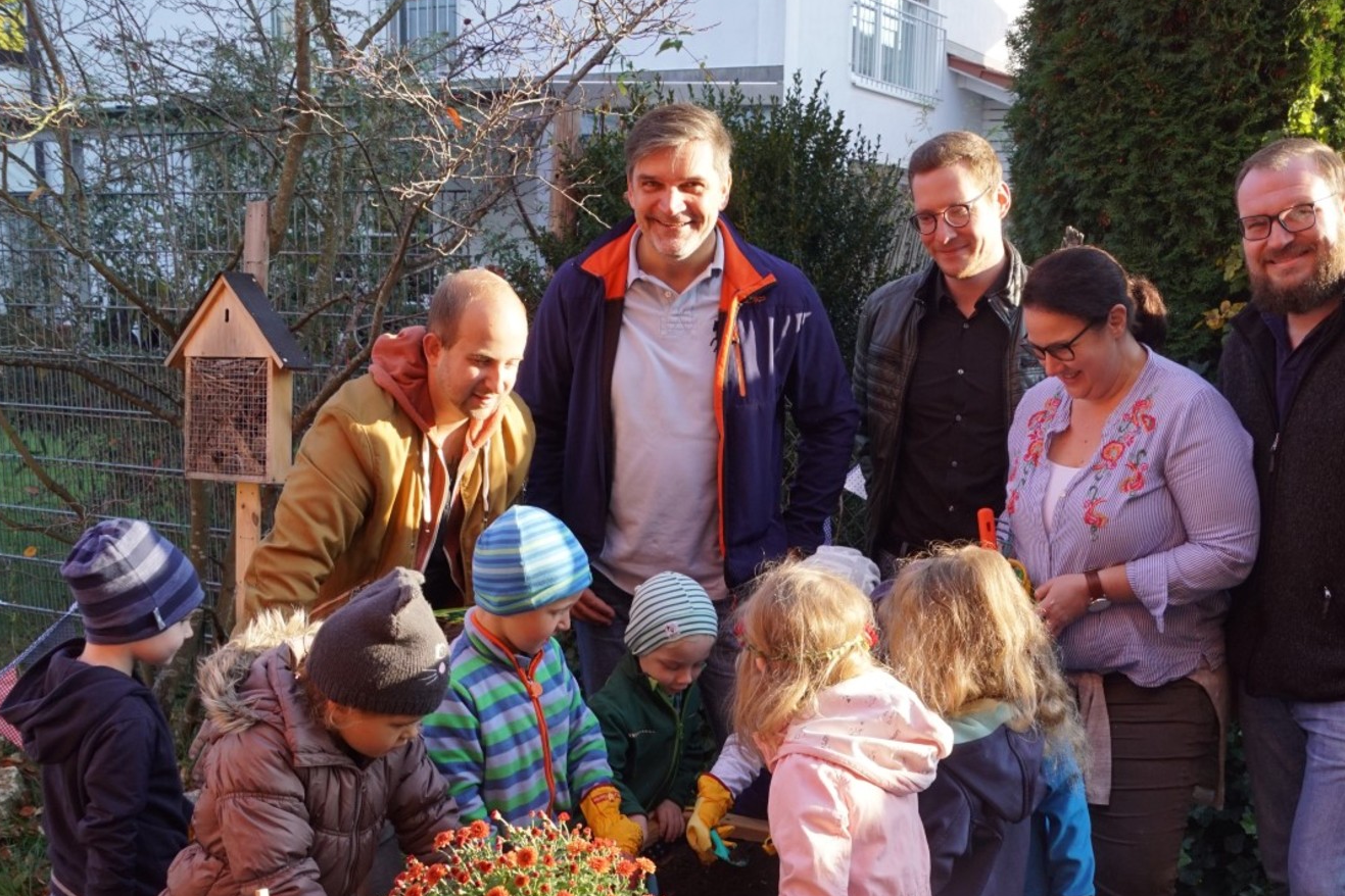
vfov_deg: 32.1
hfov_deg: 47.2
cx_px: 799
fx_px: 1532
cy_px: 666
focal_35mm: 41
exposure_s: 1/200
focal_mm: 18
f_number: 6.3
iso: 400
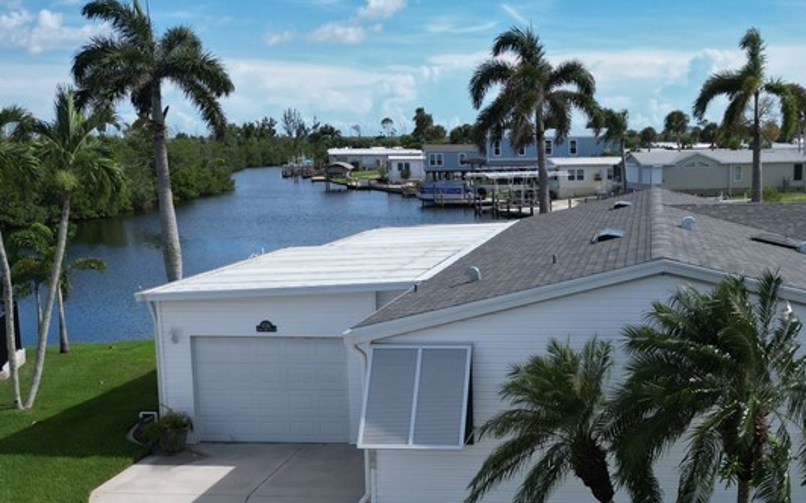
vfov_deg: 26.2
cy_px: 315
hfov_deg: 40.5
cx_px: 541
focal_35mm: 49
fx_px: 1076
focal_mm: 6.72
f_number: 1.7
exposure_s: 1/4000
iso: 120
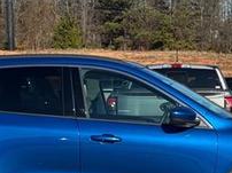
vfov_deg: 12.2
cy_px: 159
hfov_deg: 16.4
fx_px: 803
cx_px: 123
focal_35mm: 120
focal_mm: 6.76
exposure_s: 1/3257
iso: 64
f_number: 1.78
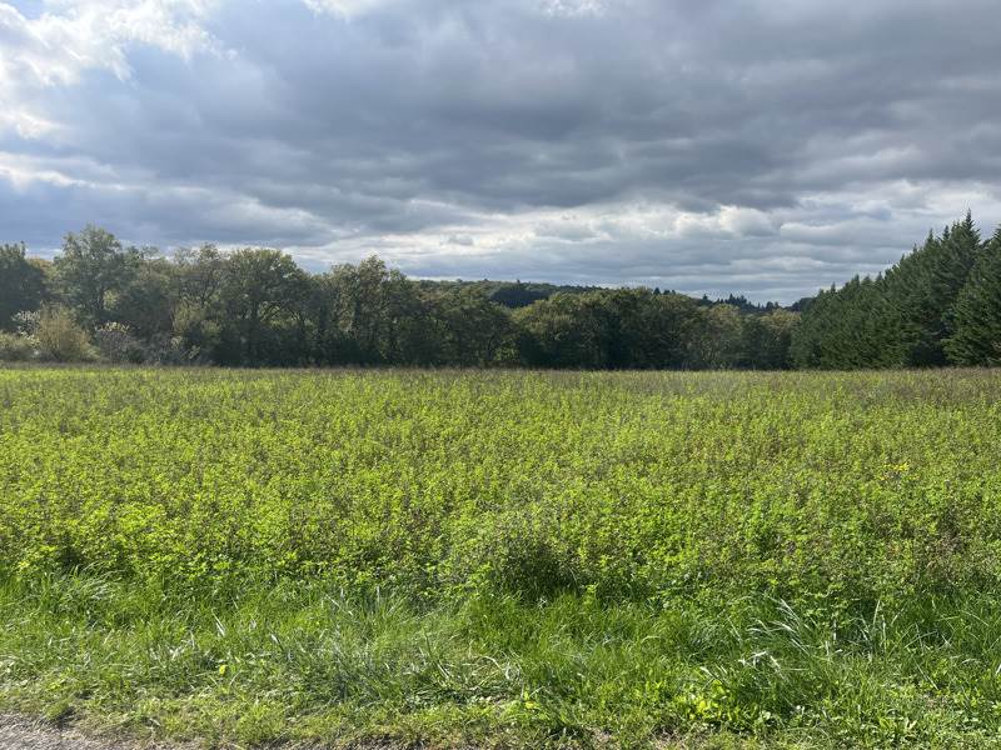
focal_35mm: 26
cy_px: 375
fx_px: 752
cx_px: 500
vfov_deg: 53.1
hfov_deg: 67.3
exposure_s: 1/3521
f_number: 1.6
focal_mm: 5.1
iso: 50
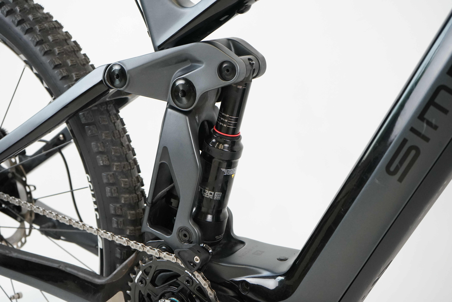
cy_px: 151
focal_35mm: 50
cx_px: 226
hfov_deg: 39.6
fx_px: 628
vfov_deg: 27.0
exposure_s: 1/200
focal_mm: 50
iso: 2500
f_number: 5.6
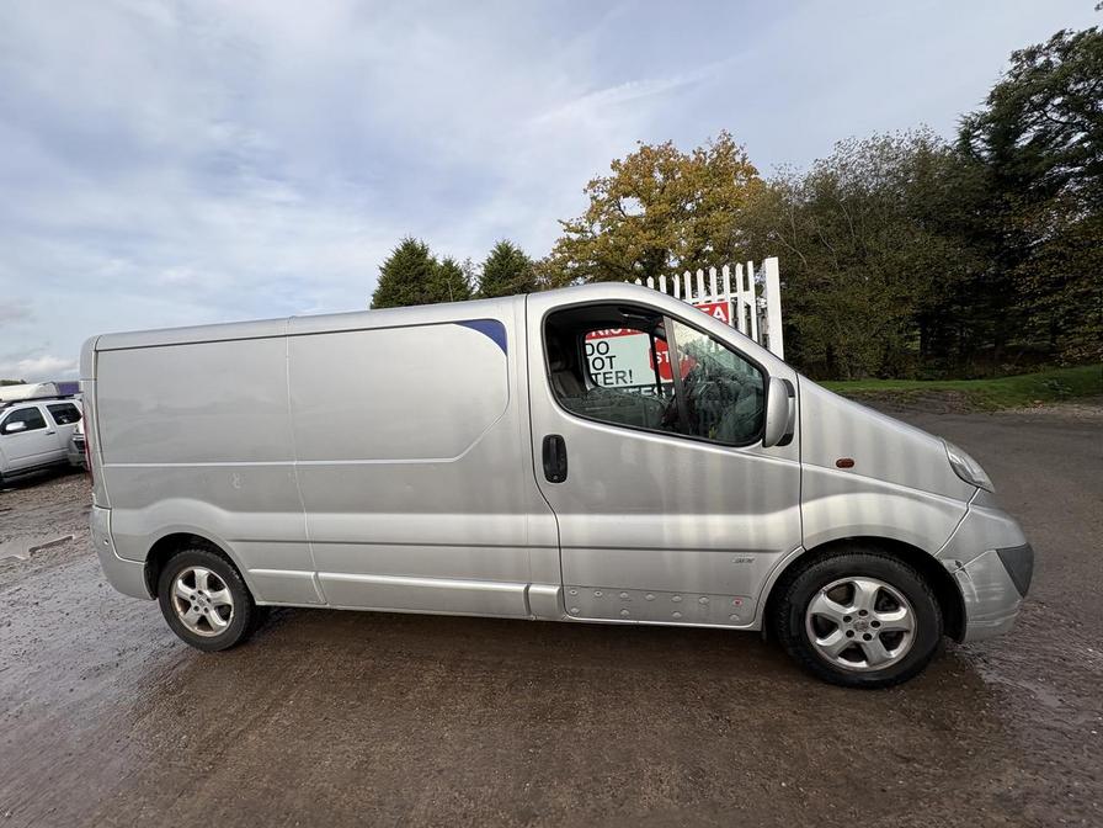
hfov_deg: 102.1
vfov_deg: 85.7
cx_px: 552
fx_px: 446
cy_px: 414
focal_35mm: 14
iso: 40
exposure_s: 1/879
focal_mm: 2.22
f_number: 2.2
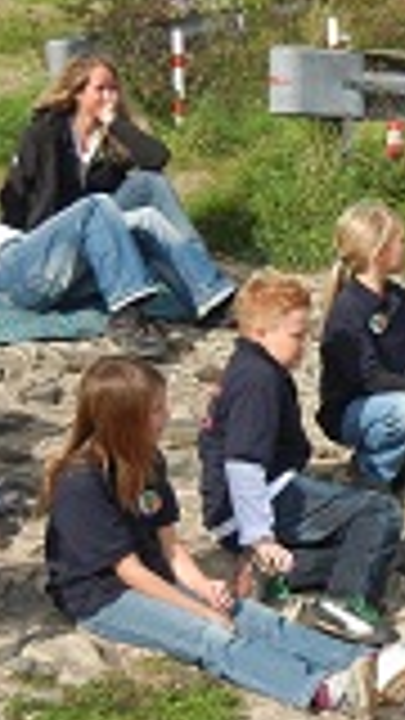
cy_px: 441
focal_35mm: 90
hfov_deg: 13.2
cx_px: 461
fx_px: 1718
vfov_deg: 23.6
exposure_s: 1/339
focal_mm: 5.4
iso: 160
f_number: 7
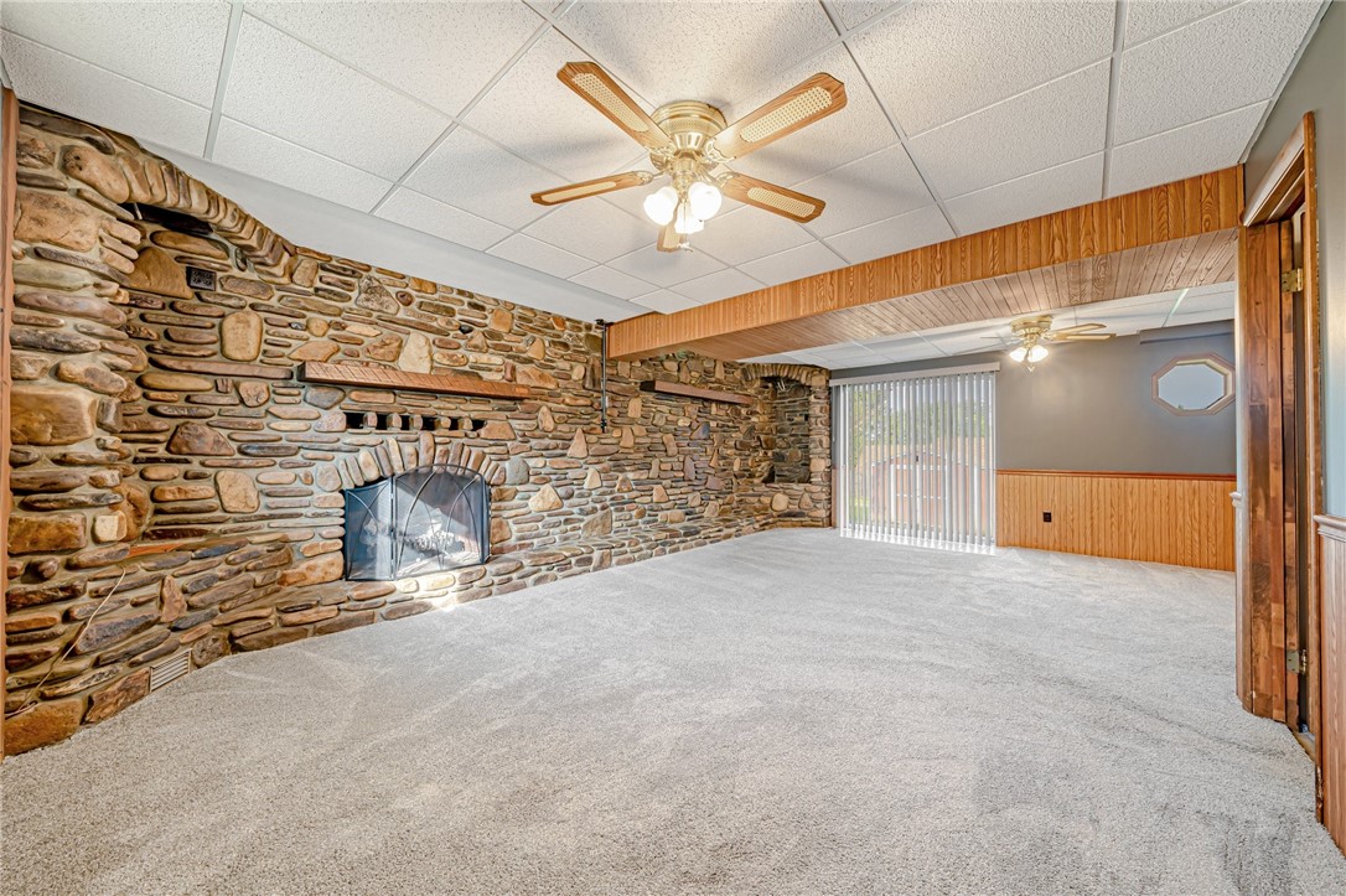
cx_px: 673
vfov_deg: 89.9
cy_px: 448
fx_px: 448
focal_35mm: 12
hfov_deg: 112.6
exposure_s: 1/8
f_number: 11
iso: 50
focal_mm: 12
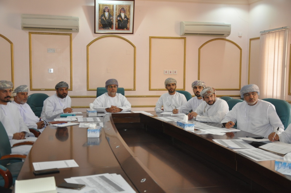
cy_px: 96
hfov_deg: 41.2
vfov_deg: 28.0
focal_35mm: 48
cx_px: 146
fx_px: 387
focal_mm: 32
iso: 800
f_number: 4.2
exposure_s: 1/60
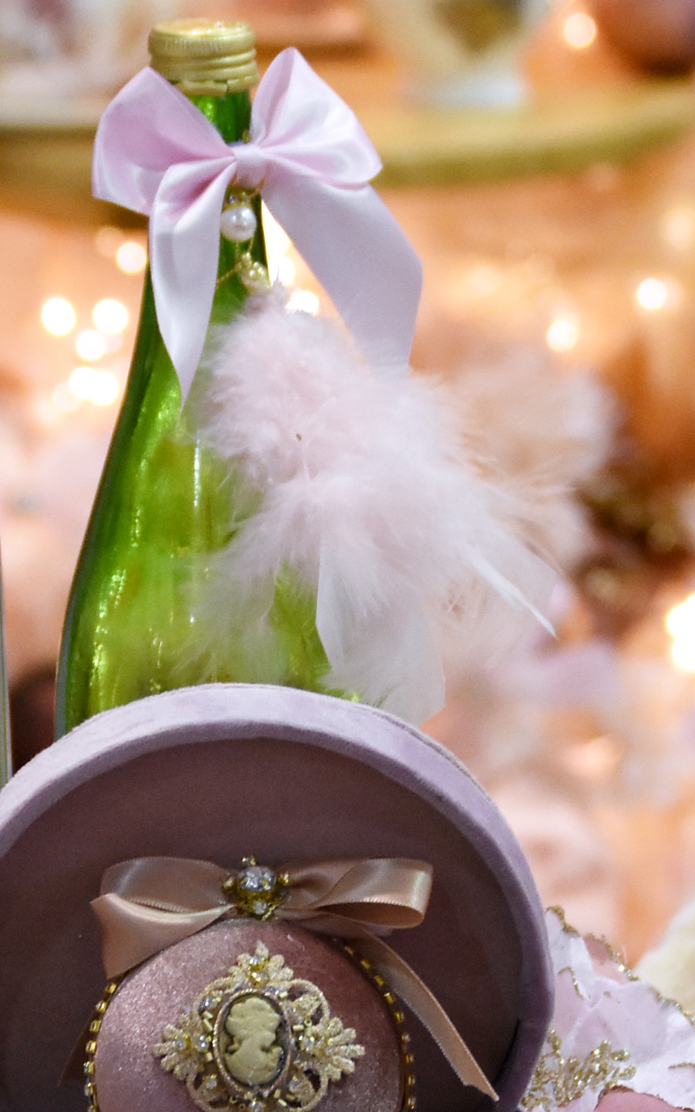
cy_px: 1006
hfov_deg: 3.6
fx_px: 11121
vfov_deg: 5.7
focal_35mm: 367
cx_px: 248
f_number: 5
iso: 1600
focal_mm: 80
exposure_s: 1/50
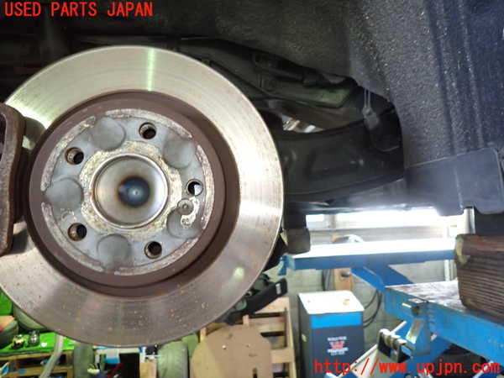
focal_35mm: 25
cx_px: 252
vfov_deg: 54.9
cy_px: 189
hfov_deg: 69.4
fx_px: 364
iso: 500
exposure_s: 1/30
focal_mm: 4.5
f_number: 2
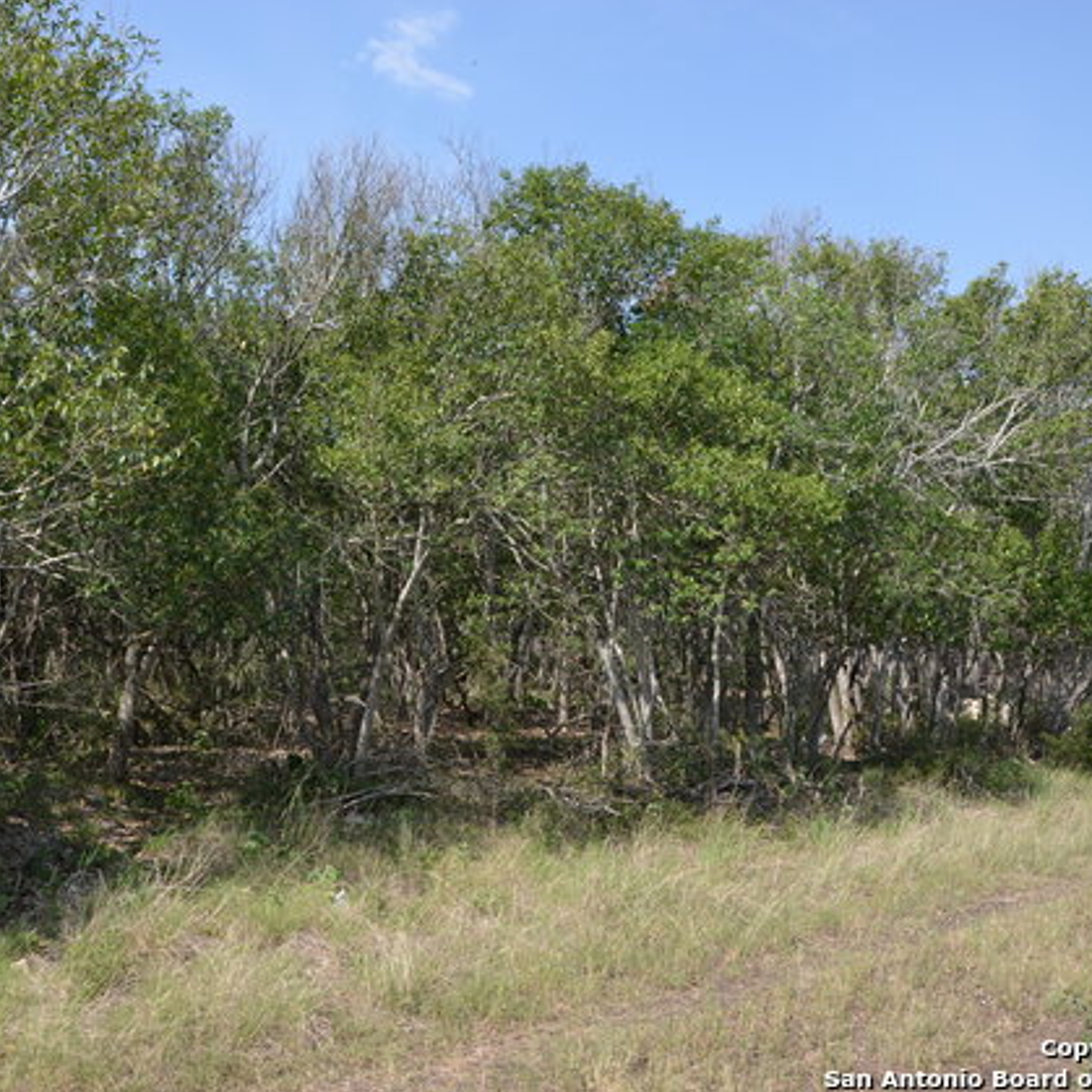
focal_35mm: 35
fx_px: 1249
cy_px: 542
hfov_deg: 46.8
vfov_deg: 47.2
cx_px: 414
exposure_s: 1/250
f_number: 6.3
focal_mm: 18
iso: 100
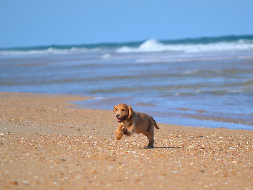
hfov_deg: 4.3
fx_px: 3377
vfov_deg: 3.2
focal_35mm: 462
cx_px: 150
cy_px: 133
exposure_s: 1/1600
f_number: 6.3
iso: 400
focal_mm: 200
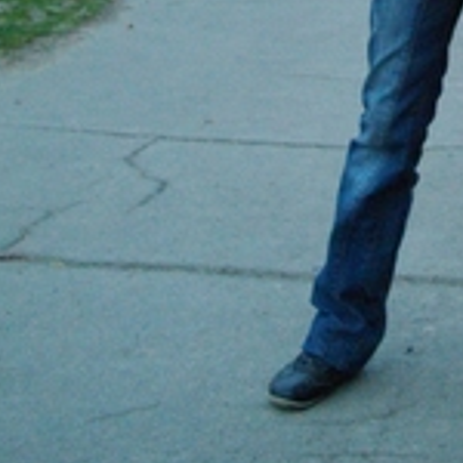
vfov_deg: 19.6
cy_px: -37
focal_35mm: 85
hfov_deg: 19.5
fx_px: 1286
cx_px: 515
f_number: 2.9
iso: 400
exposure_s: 1/30
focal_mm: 5.7
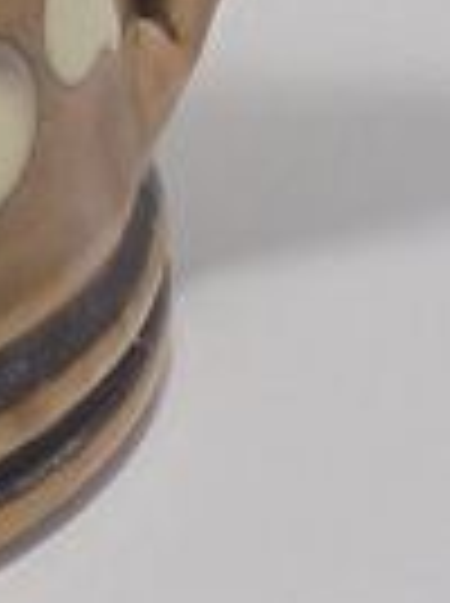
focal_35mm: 229
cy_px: -518
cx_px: -452
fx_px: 3982
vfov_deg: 8.3
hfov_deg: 6.3
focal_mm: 6.1
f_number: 4
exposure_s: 1/80
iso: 100
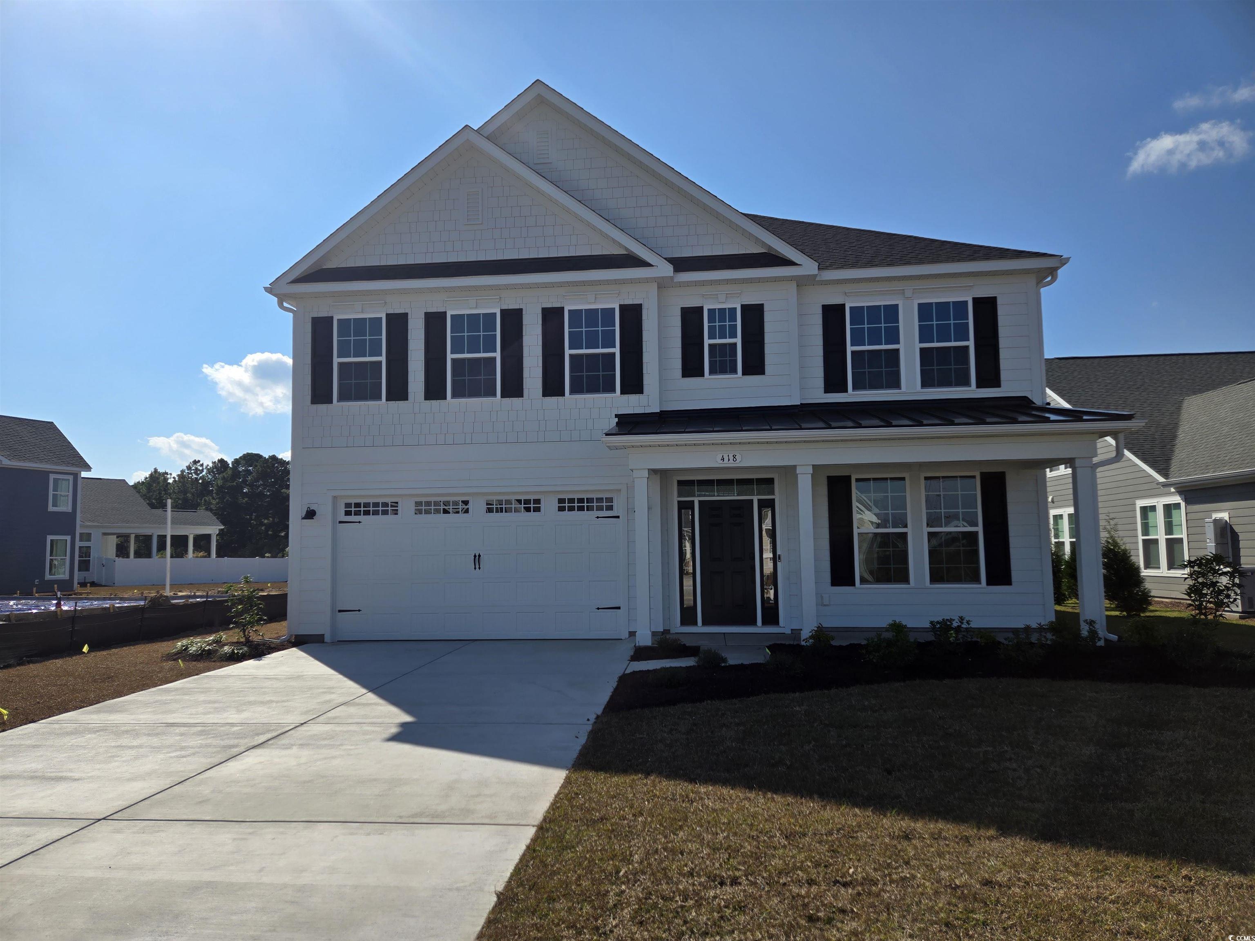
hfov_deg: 73.9
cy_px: 470
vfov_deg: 58.9
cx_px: 628
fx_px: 834
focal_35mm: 23
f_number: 1.8
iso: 25
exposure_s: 1/3143
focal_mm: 5.4
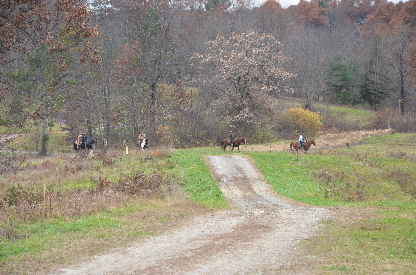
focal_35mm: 135
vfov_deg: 10.1
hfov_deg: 15.2
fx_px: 1557
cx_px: 208
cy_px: 138
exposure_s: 1/320
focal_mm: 90
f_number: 5.6
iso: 800
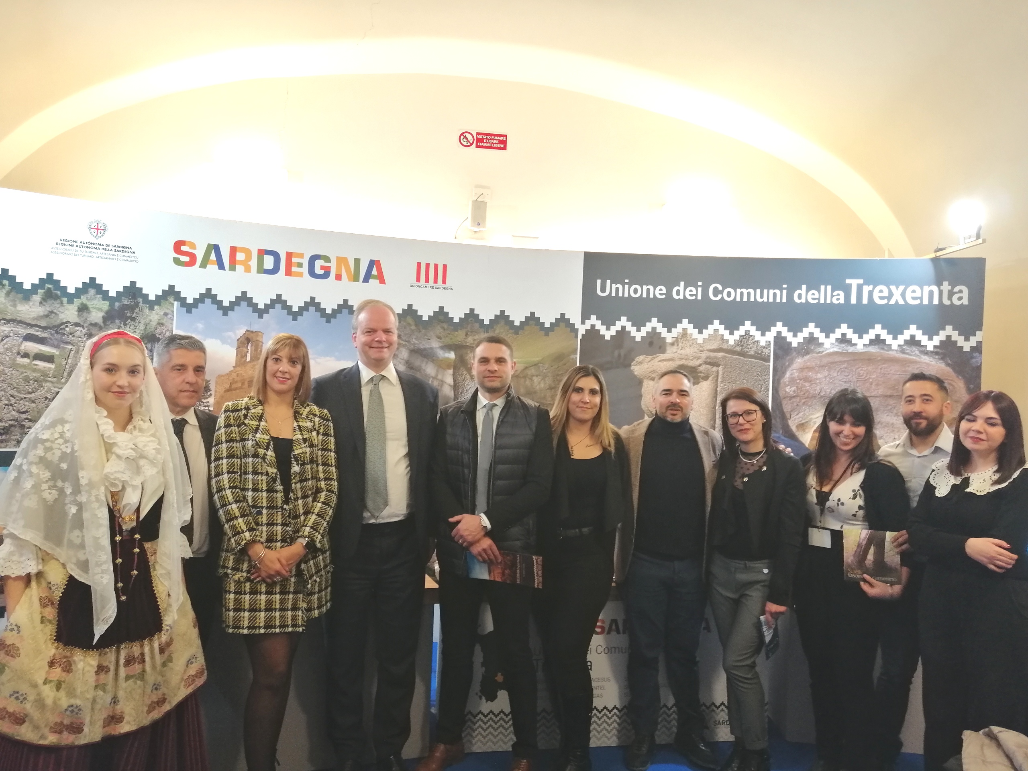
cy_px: 386
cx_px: 514
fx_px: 802
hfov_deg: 65.3
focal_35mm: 27
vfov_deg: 51.4
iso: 160
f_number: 1.8
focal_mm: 3.95
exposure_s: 1/33.3
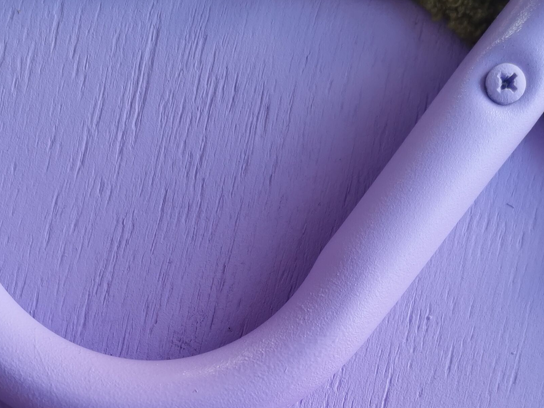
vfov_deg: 22.9
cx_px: 228
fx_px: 959
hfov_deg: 31.6
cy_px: 420
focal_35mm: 61
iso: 50
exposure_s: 1/113
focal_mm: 5.56
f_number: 1.6
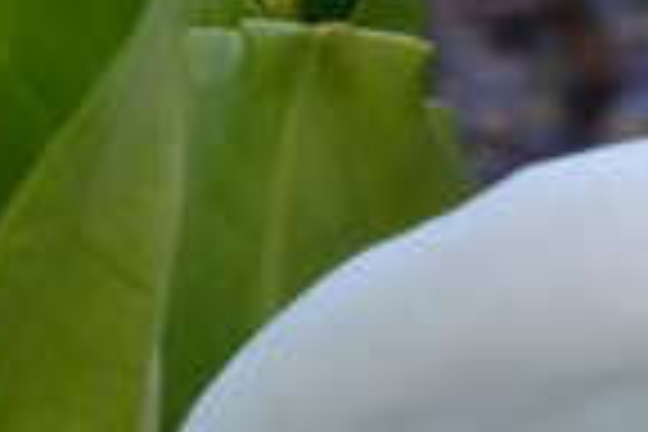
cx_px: 657
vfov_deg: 1.5
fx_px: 16317
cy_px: 670
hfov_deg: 2.3
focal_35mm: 907
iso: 250
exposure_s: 1/125
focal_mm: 85
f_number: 8
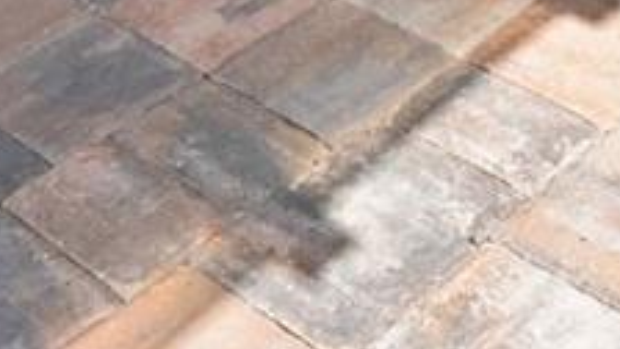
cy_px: -872
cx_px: 443
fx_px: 1480
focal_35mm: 90
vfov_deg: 9.0
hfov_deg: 23.5
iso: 800
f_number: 6.3
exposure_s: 1/1000
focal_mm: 12
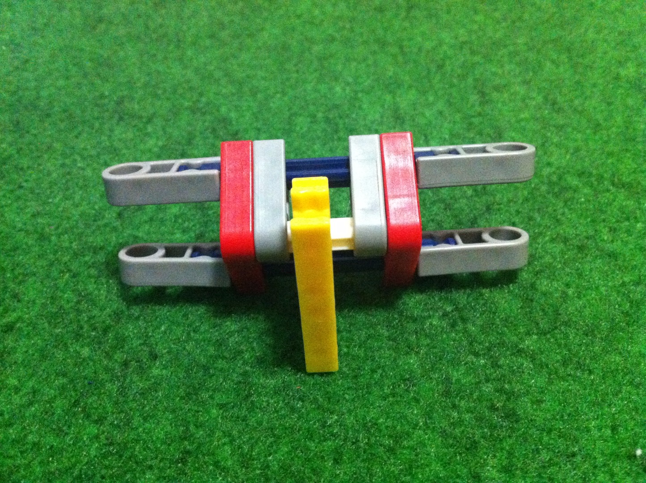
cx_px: 323
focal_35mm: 35
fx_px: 652
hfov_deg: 52.7
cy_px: 242
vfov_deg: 40.6
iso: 1000
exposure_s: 1/15
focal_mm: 3.85
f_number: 2.8
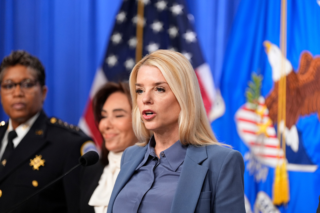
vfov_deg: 7.8
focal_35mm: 176
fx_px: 1565
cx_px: 160
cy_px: 106
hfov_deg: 11.7
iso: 2000
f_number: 2.8
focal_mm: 176
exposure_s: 1/500
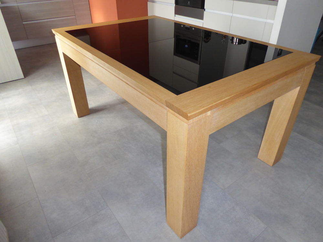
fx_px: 224
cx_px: 162
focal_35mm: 24
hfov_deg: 71.6
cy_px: 121
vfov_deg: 56.8
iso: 250
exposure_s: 1/60
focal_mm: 4.3
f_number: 3.3
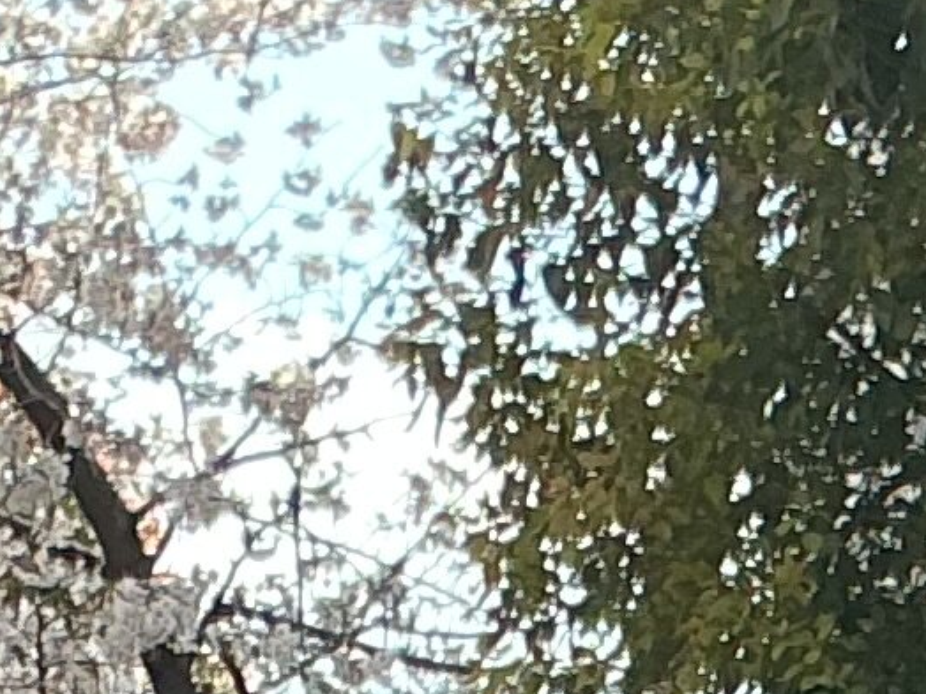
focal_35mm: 223
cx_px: 392
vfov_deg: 5.8
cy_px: 2624
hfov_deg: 8.9
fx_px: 5965
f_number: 1.8
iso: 25
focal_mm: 3
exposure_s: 1/406
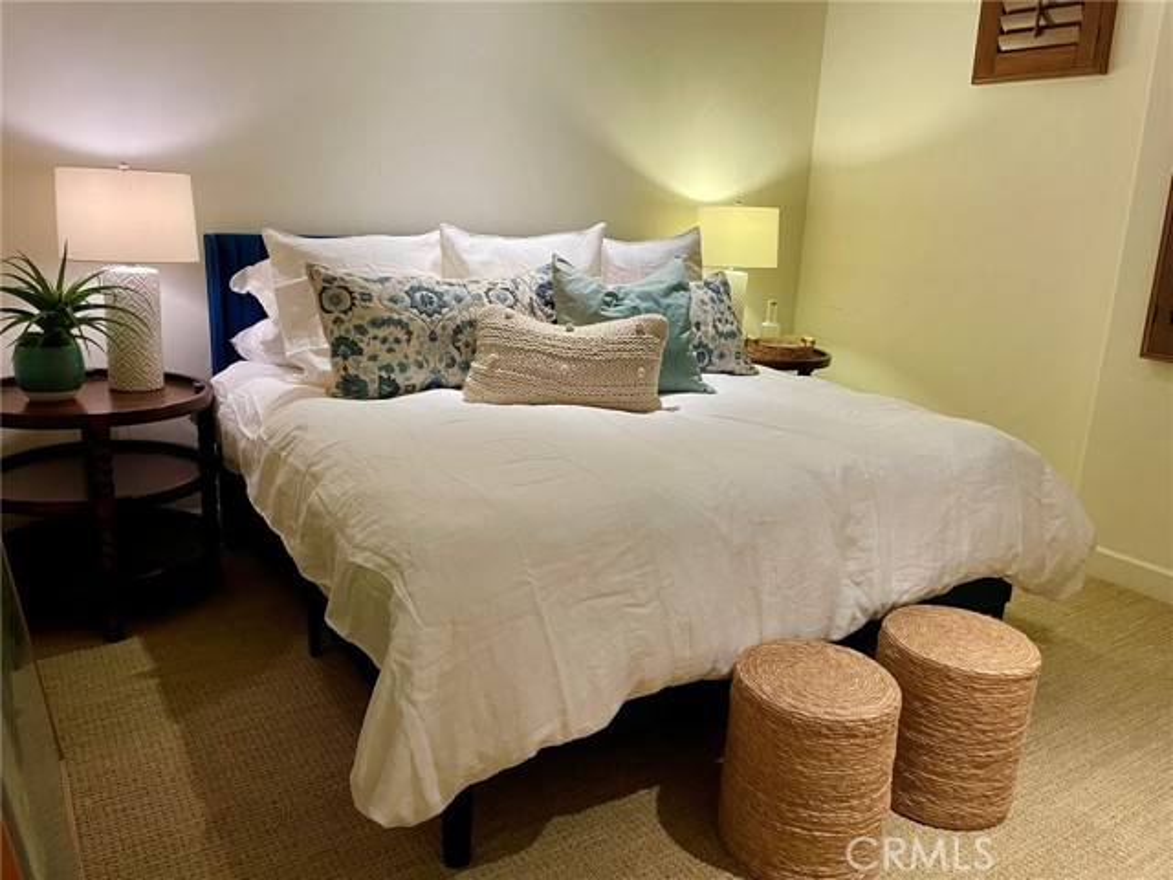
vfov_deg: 53.1
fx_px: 881
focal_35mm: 26
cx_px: 586
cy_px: 440
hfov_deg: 67.3
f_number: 1.6
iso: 200
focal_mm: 4.2
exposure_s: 1/60
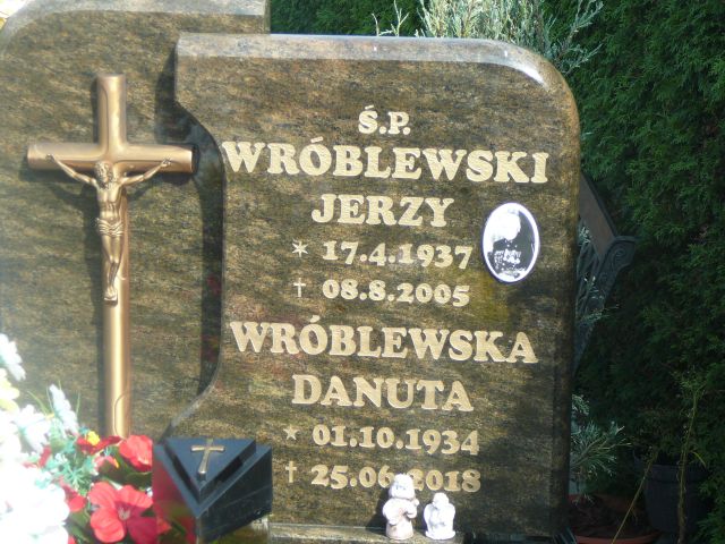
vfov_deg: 17.0
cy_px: 272
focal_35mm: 87
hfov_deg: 22.5
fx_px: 1822
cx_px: 362
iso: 80
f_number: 3.8
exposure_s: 1/200
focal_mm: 13
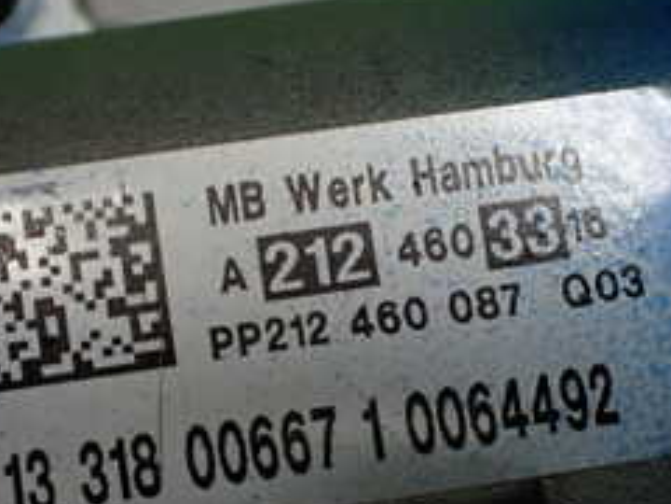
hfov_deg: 26.0
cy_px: 322
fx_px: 1454
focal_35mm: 75
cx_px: 347
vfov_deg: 19.6
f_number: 2.3
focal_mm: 5.4
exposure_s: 1/125
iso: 250
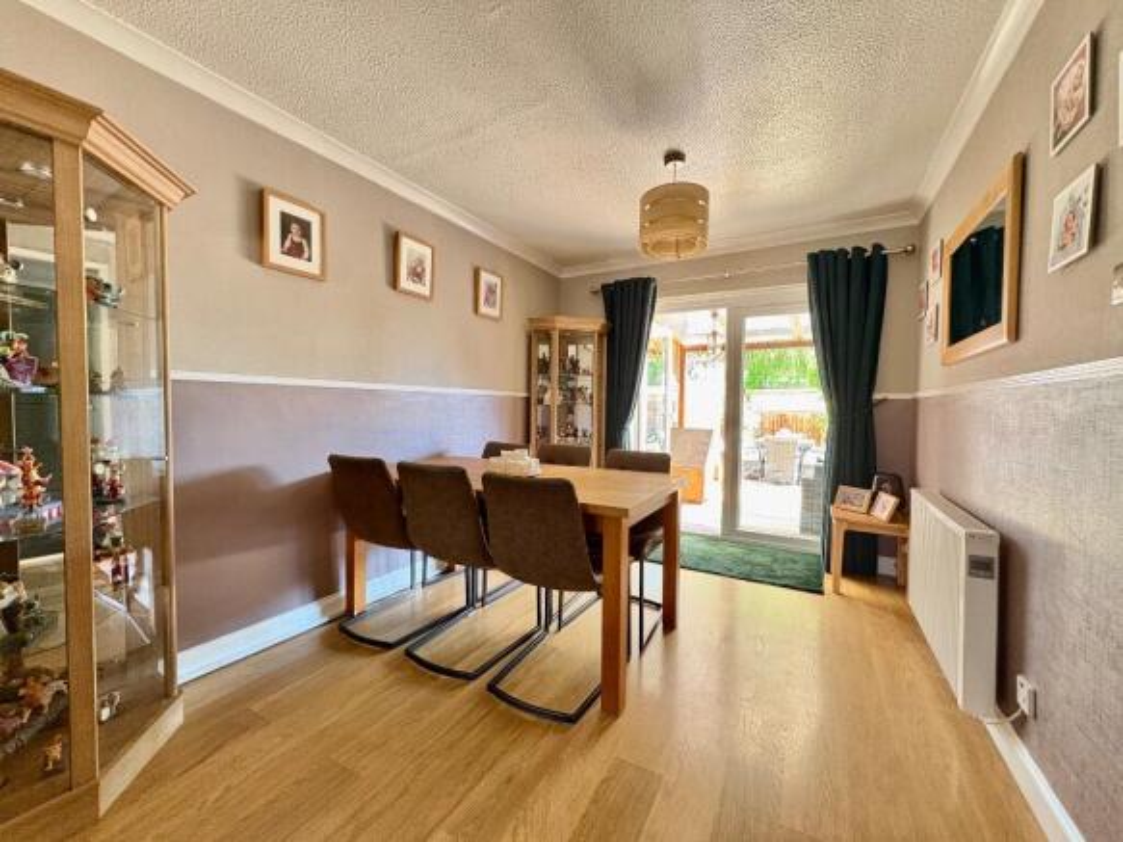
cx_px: 562
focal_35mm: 14
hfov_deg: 102.1
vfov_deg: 85.7
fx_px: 454
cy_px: 421
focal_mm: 2.22
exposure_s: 1/60
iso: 640
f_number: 2.2
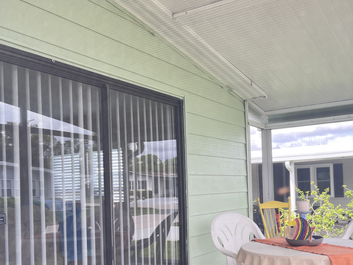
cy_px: 183
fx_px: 387
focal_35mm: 38
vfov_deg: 37.2
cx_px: 249
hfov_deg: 47.7
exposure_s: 1/206
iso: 50
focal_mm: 5.7
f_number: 1.5
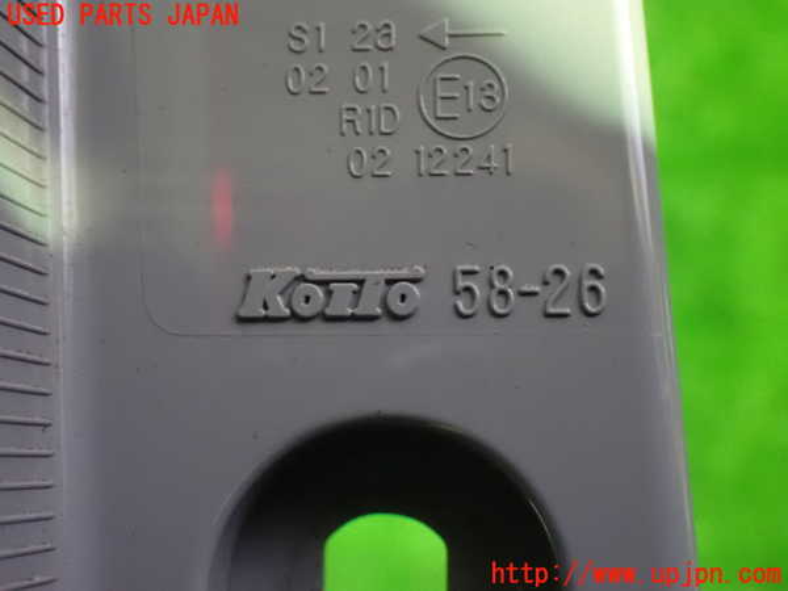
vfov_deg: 25.2
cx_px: 394
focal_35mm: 58
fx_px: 1320
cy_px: 296
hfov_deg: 33.2
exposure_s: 1/13
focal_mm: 10.35
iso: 1600
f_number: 3.5
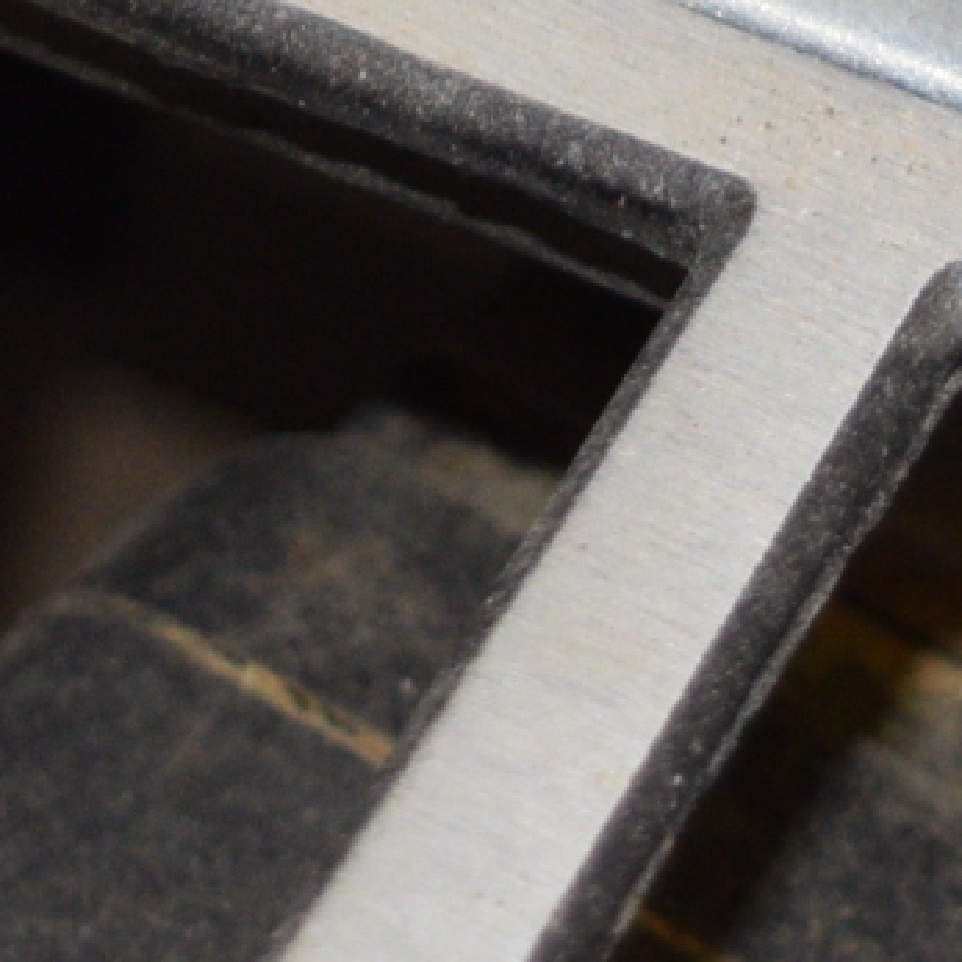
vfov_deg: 4.5
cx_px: 818
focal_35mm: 374
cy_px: -1644
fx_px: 11759
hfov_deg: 4.7
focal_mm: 34
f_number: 4.5
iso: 500
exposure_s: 1/80
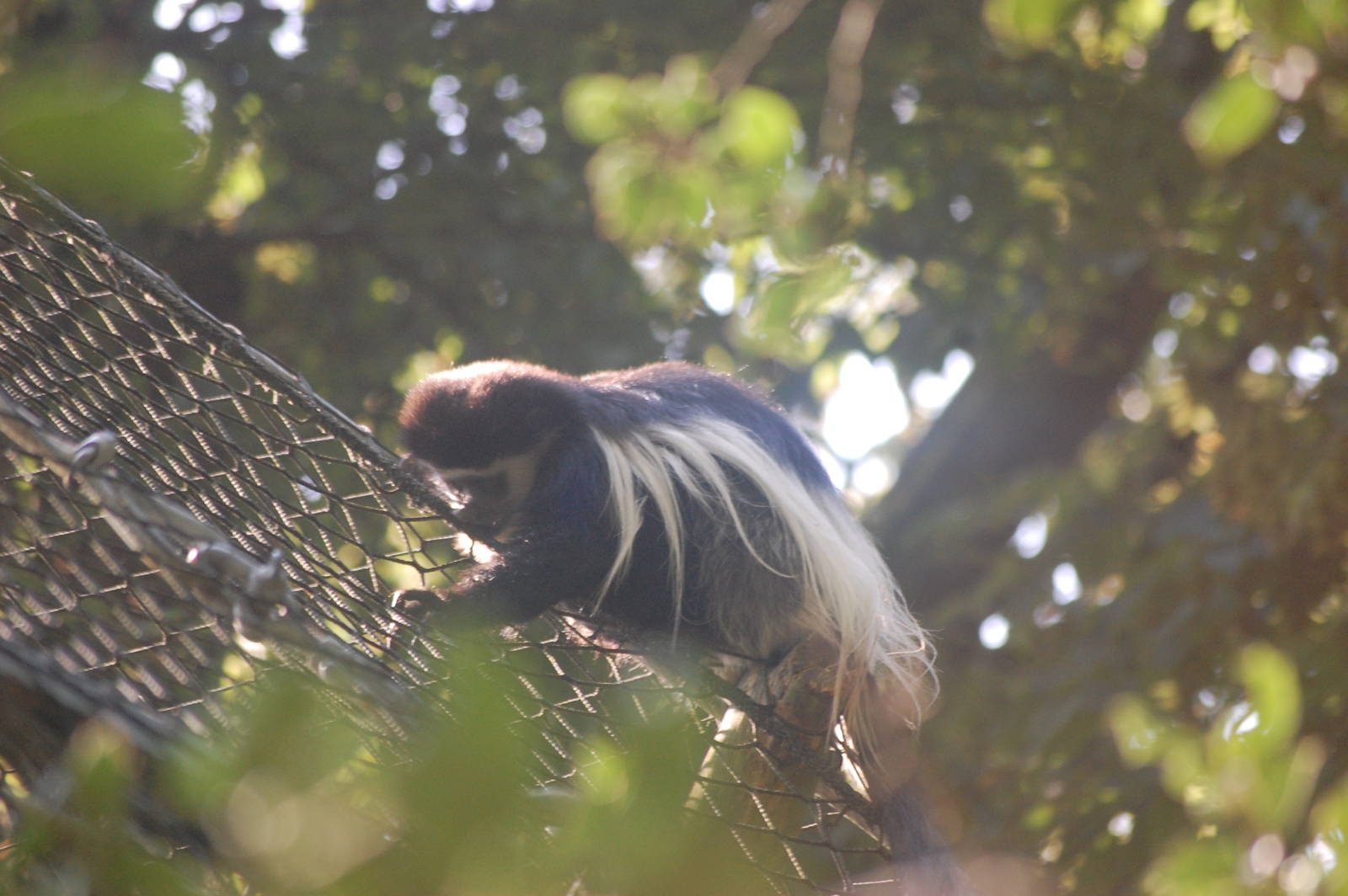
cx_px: 674
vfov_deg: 4.6
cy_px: 448
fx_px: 11224
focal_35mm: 300
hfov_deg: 6.9
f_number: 5.6
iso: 800
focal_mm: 200
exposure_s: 1/160
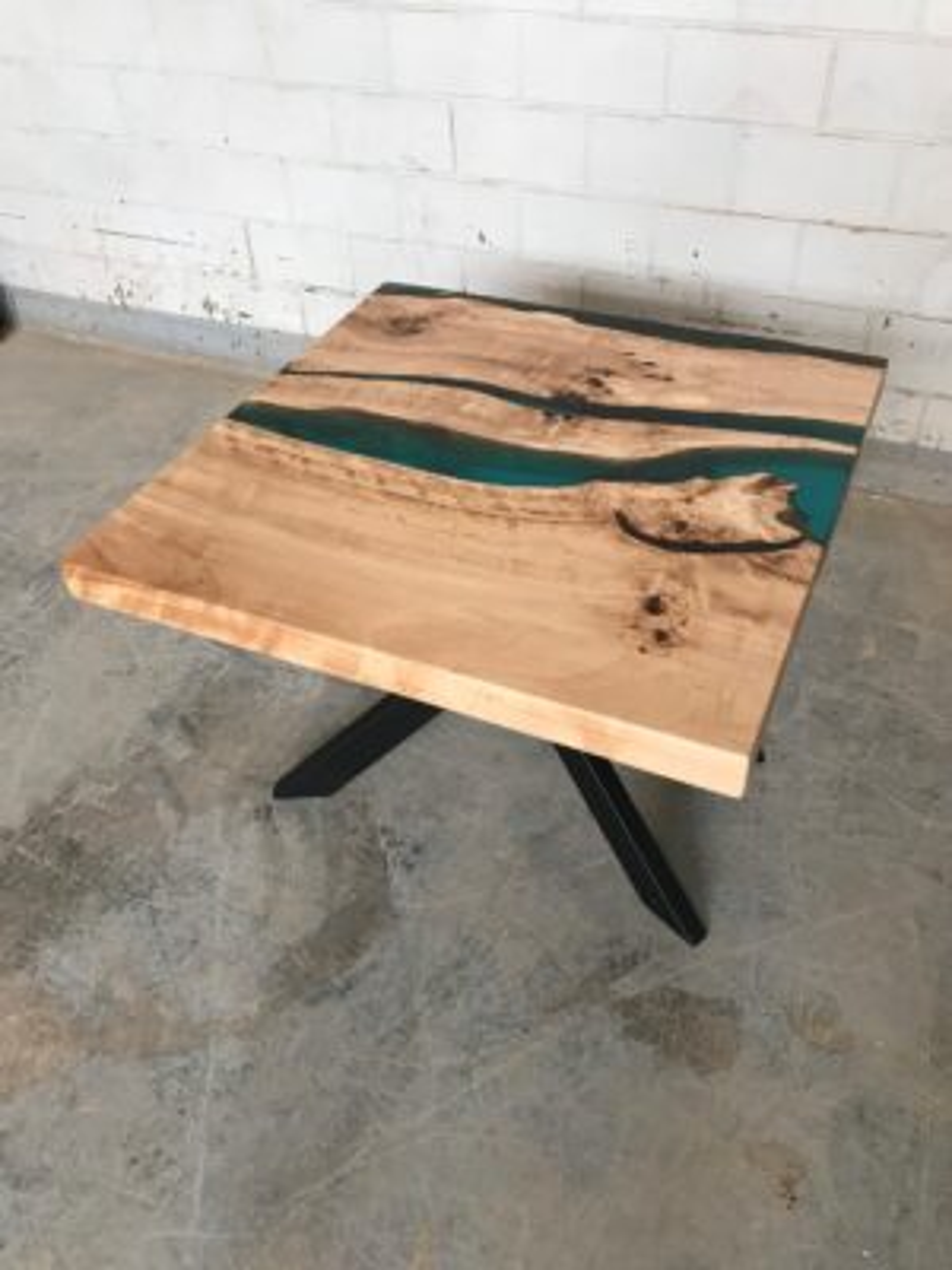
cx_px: 476
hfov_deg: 49.7
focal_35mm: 28
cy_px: 635
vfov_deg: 63.4
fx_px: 1027
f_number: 1.8
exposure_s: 1/33
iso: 40
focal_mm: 3.99
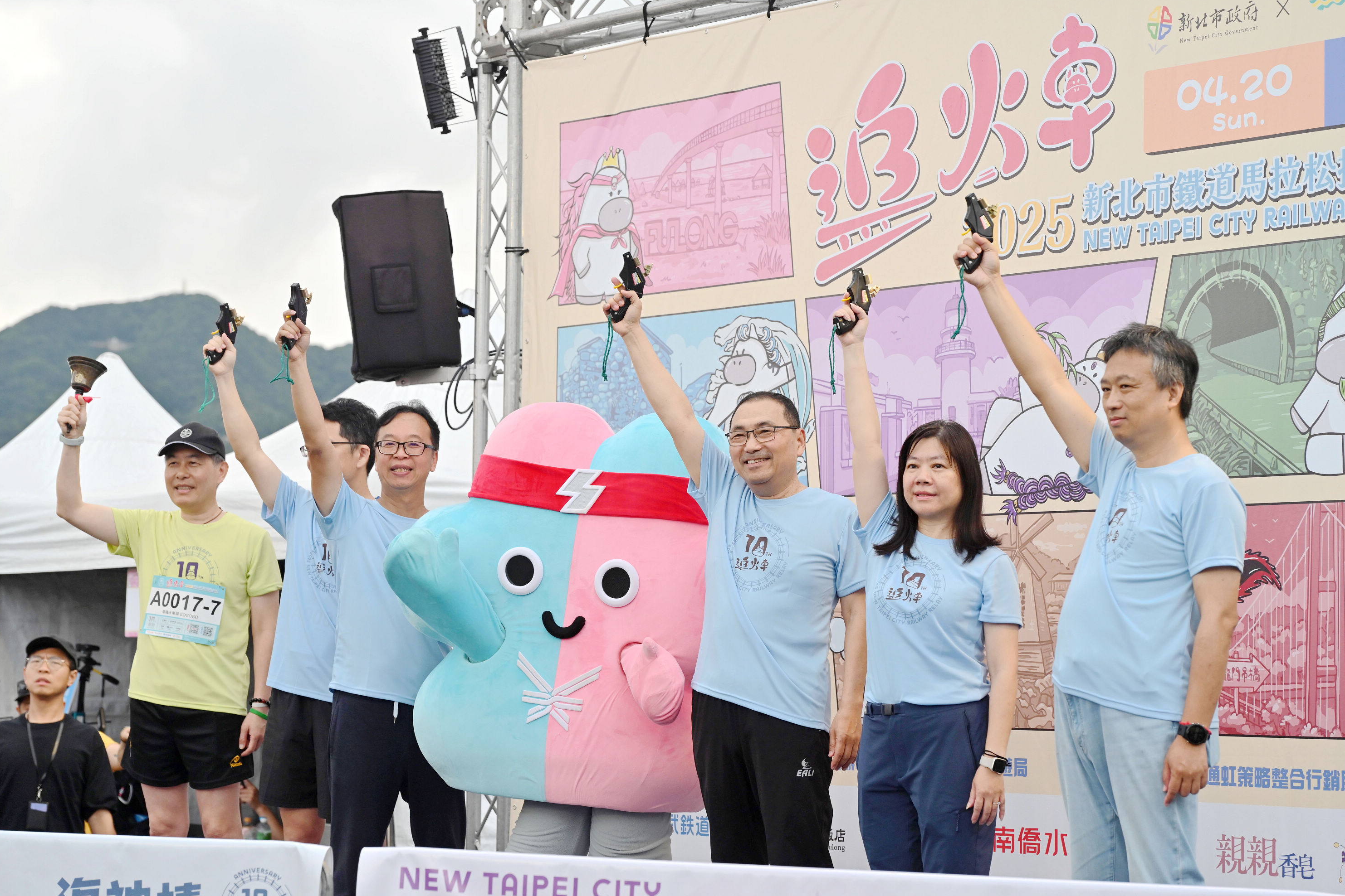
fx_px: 3213
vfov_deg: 15.9
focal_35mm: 86
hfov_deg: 23.6
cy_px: 443
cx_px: 668
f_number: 5
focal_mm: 85
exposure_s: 1/400
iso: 400
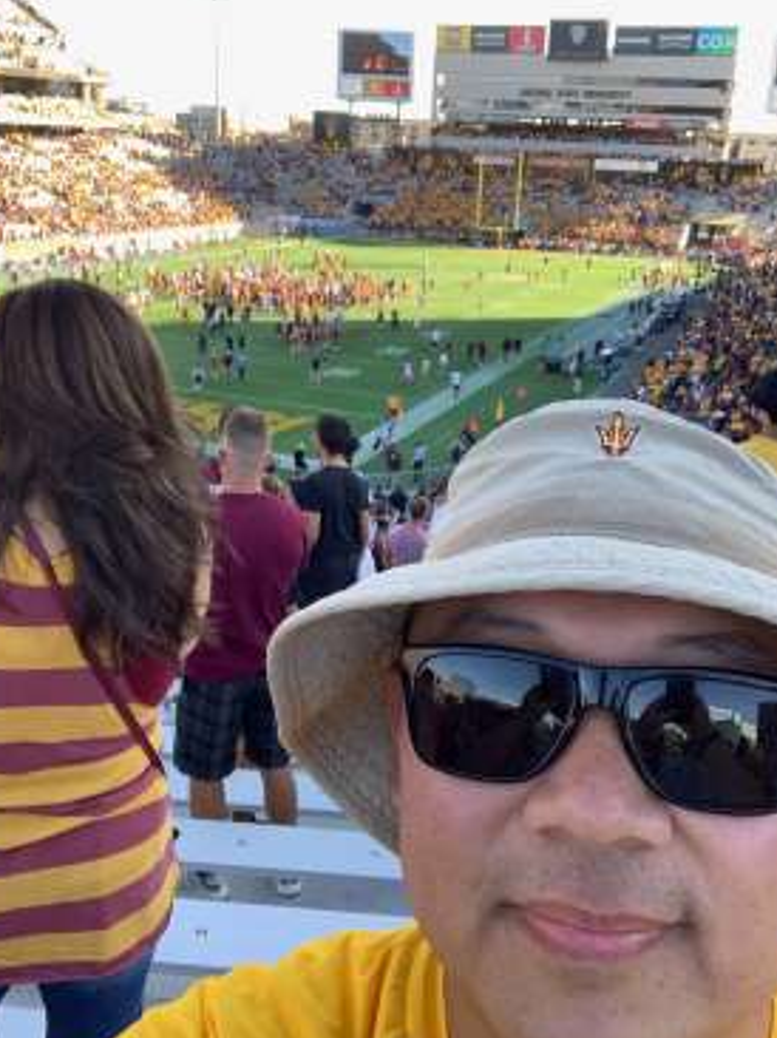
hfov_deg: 40.7
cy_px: 499
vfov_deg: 52.6
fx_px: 1049
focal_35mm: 35
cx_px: 386
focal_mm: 2.87
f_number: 2.2
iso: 32
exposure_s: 1/121
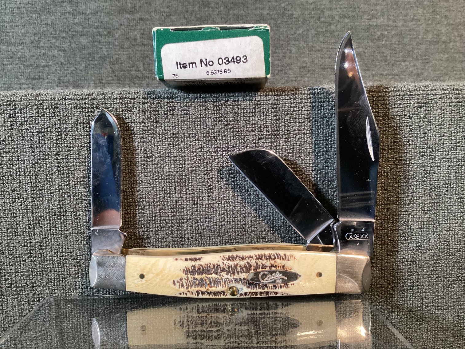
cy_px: 174
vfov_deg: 45.4
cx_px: 232
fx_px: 416
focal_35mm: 31
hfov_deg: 58.3
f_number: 2.4
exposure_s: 1/60
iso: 320
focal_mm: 3.3
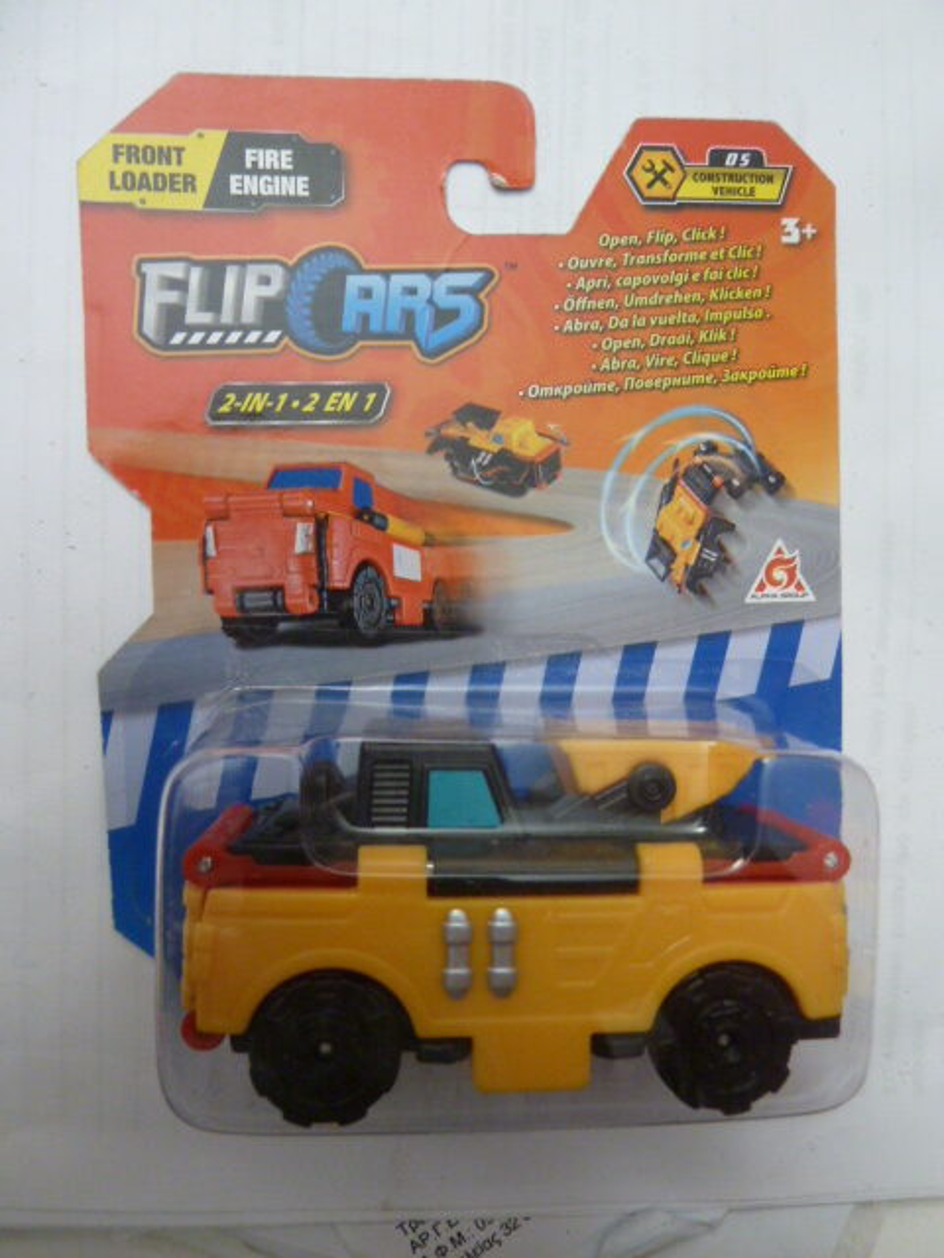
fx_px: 909
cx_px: 472
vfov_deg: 69.4
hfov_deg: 54.9
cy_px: 629
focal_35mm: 25
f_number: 3.3
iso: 400
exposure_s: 1/25
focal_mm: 4.1
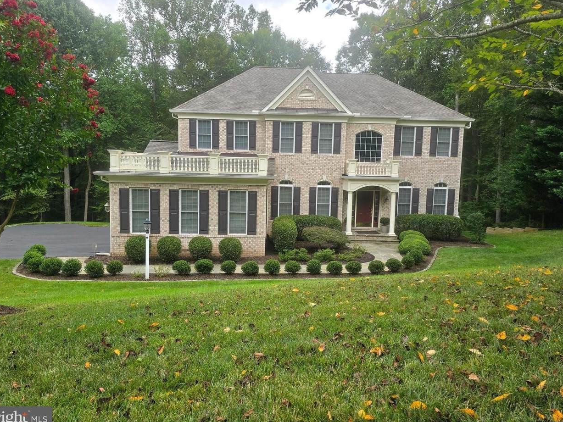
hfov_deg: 71.6
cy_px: 210
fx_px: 390
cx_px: 274
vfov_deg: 56.8
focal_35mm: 24
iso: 12
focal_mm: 6.3
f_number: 1.7
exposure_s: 1/562
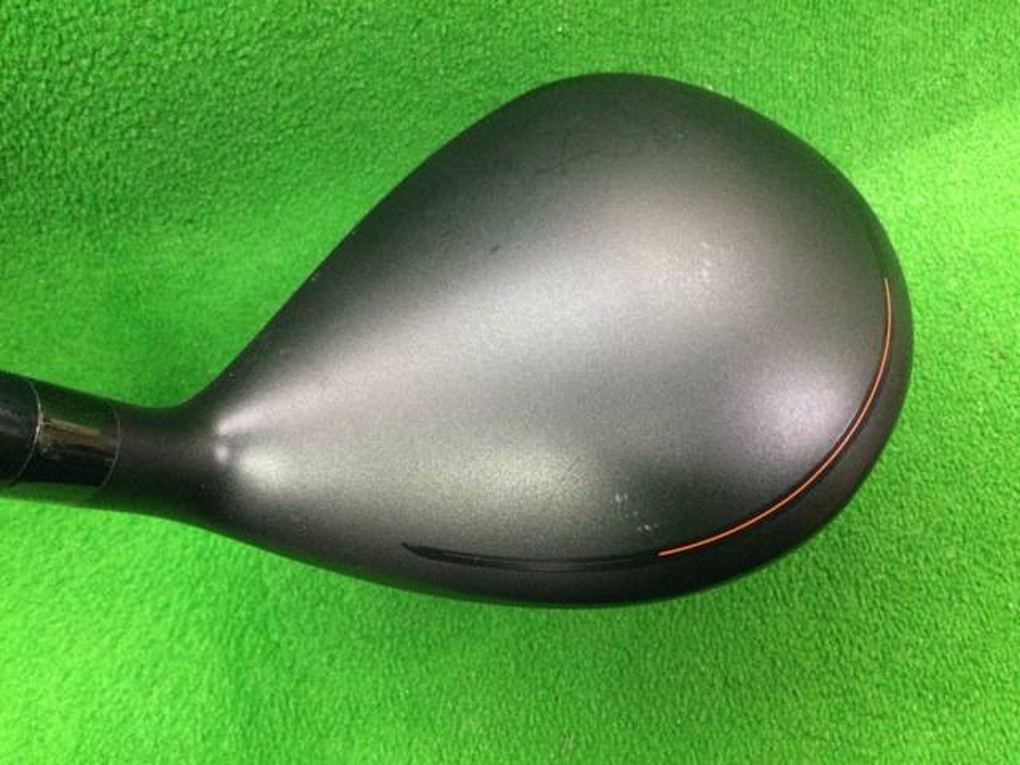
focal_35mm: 31
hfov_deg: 58.4
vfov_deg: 45.4
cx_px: 510
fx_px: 913
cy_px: 382
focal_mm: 3.3
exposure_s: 1/30
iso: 200
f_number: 2.4
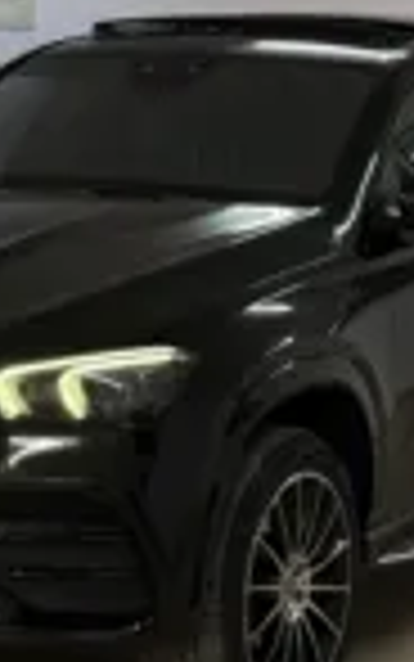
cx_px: 126
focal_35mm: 138
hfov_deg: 9.5
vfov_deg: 15.0
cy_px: 131
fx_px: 2489
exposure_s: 1/48
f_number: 1.78
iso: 100
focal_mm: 6.76
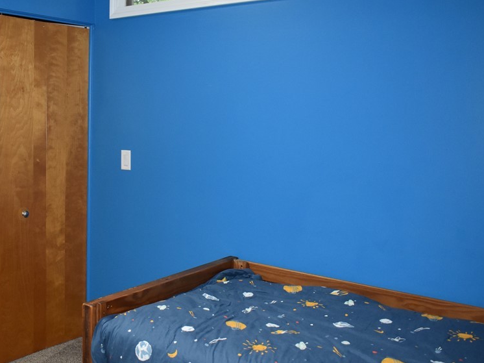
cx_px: 143
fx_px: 587
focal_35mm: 42
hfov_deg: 43.8
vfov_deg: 34.3
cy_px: 172
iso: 1400
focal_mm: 20
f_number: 3.5
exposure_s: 1/125
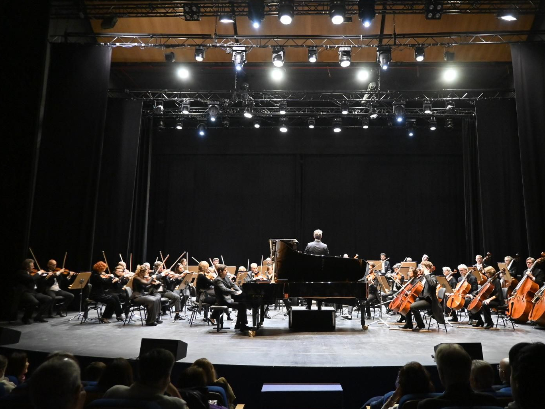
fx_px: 425
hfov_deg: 65.1
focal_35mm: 27
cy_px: 203
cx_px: 302
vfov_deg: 51.4
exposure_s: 1/160
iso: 2000
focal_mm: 16
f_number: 4
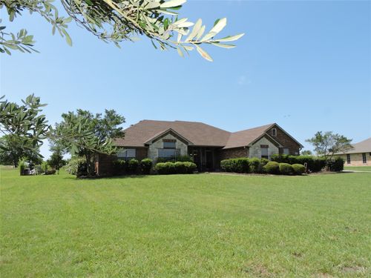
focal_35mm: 24
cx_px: 186
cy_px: 139
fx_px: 257
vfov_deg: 56.8
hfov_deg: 71.6
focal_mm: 4.3
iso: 220
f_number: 6.7
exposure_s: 1/500
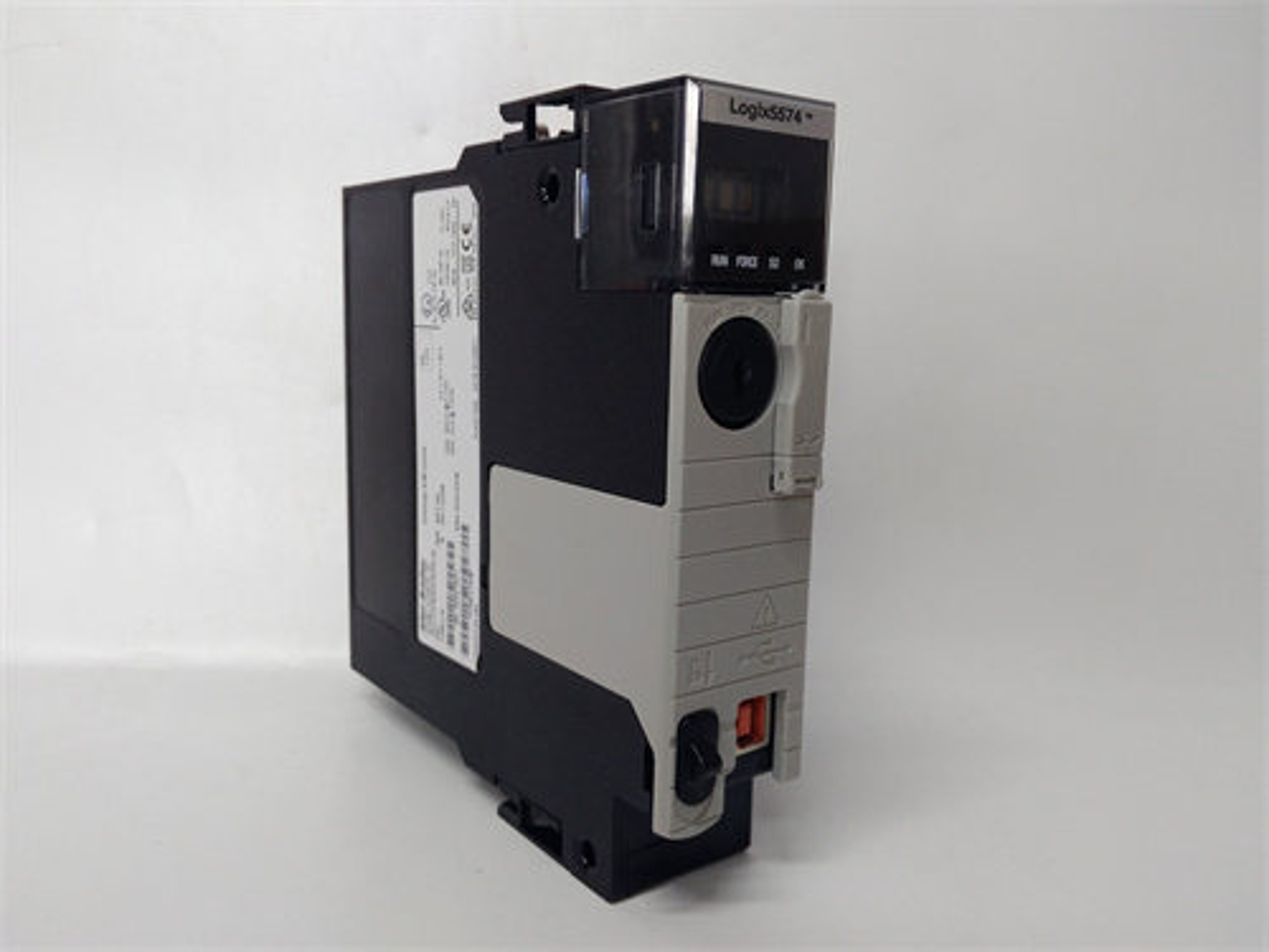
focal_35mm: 27
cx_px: 634
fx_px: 990
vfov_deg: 51.4
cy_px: 476
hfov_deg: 65.3
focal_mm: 3.79
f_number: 2
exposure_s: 1/33
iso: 132
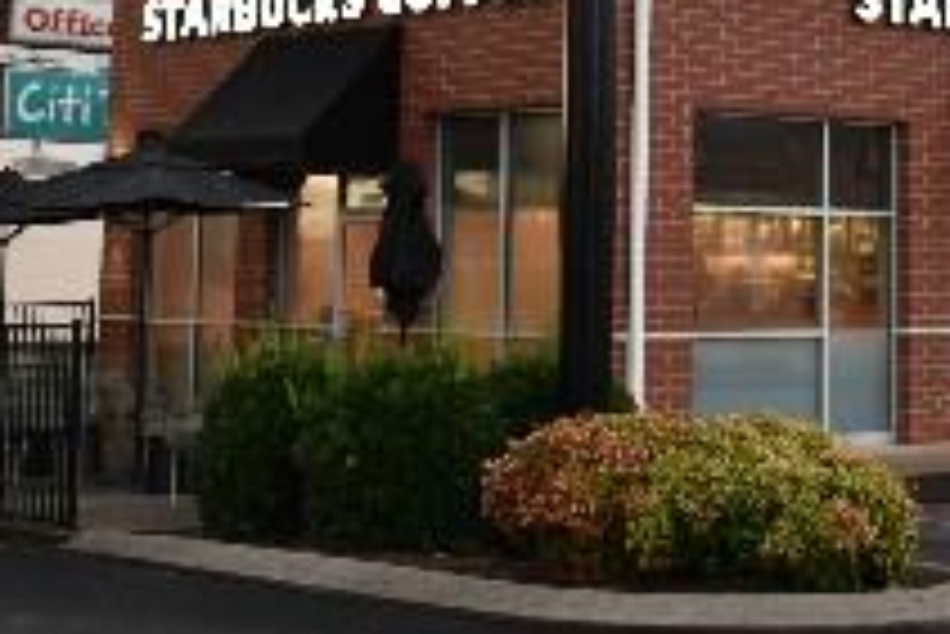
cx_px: 797
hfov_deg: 22.4
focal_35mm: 89
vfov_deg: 14.7
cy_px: -162
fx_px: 2361
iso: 400
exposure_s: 1/80
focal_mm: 21
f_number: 4.5
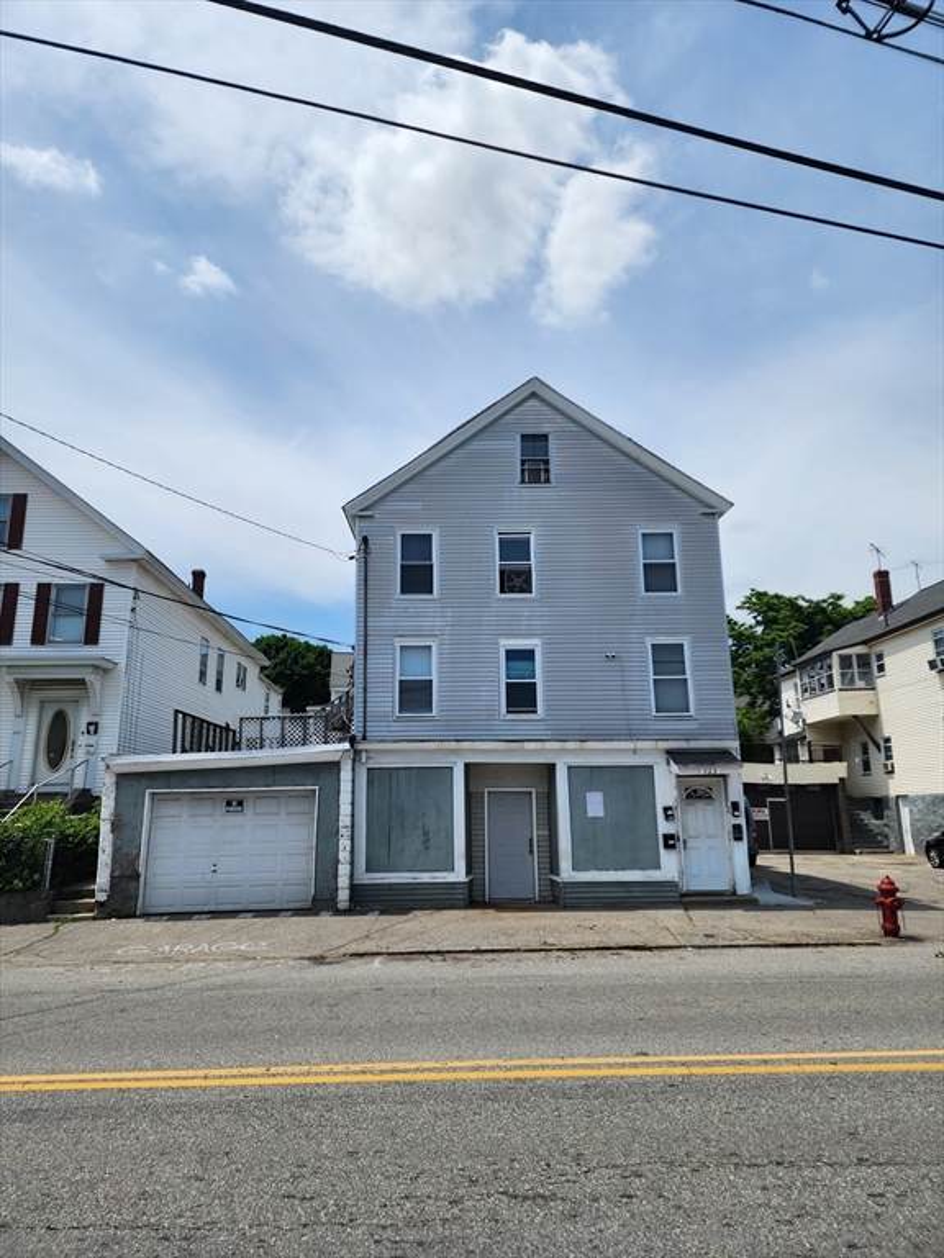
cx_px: 472
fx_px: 836
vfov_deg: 73.9
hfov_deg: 58.9
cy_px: 629
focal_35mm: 23
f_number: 1.8
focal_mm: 6.4
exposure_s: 1/2060
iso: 12
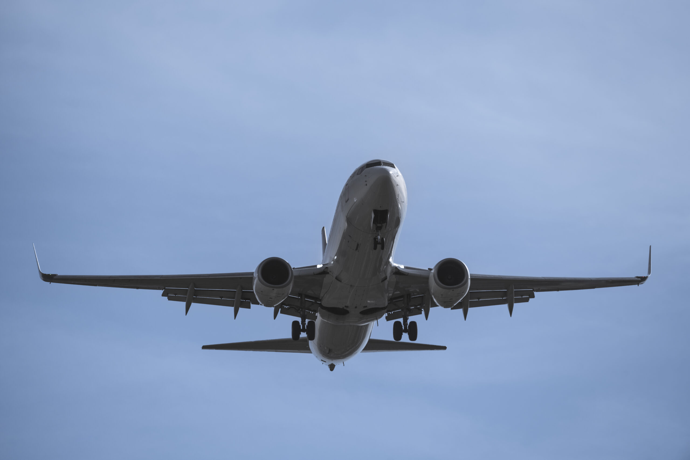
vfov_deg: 3.5
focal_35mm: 390
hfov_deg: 5.3
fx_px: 7475
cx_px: 345
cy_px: 230
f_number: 7.1
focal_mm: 390
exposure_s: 1/2000
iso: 100
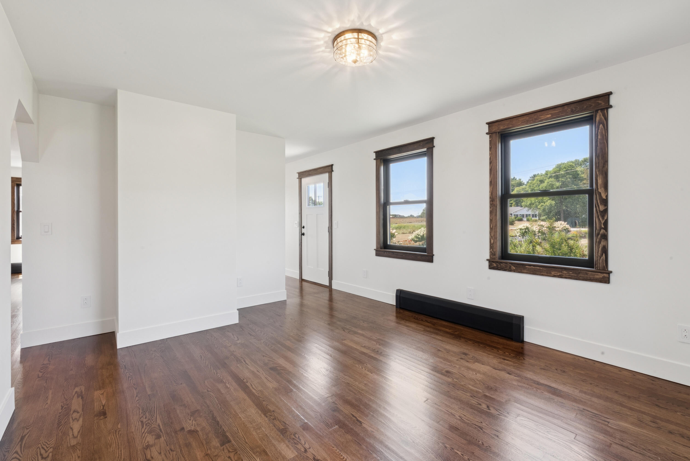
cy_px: 230
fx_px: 307
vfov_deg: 73.8
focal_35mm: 16
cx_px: 345
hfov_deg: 96.7
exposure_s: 1/2
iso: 320
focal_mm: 16
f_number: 20
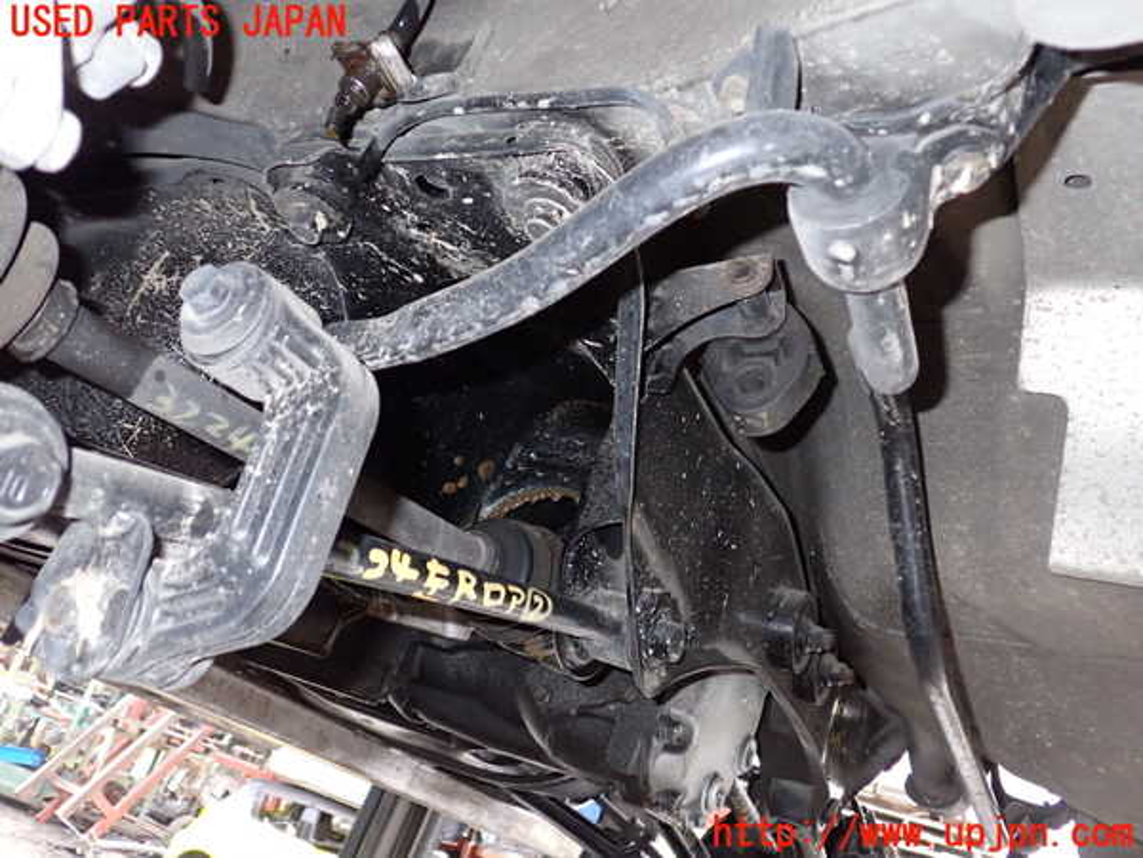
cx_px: 572
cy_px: 429
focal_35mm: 30
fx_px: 991
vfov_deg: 46.8
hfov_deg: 60.0
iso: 800
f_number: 6.3
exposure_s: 1/30
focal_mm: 5.4
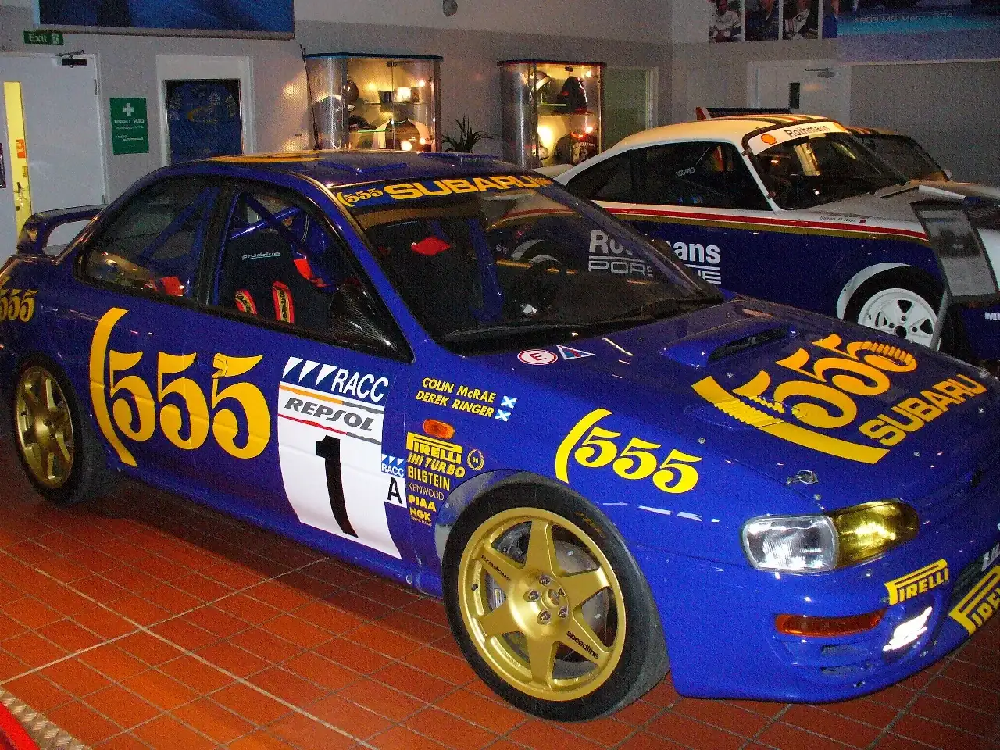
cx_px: 500
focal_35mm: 37
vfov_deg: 38.7
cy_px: 375
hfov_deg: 50.1
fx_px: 1069
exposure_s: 1/60
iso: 400
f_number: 2.8
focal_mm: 6.1
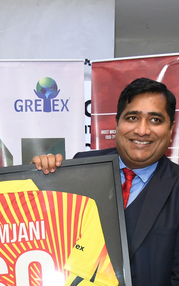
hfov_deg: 13.3
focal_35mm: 94
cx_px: -65
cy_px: 312
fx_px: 734
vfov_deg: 21.0
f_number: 4.5
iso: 1250
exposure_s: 1/160
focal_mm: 24
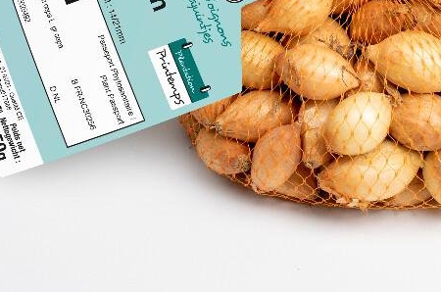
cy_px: 0
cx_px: 340
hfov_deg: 13.1
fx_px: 1919
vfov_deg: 8.7
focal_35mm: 157
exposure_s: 1/125
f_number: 10
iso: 100
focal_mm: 46.2
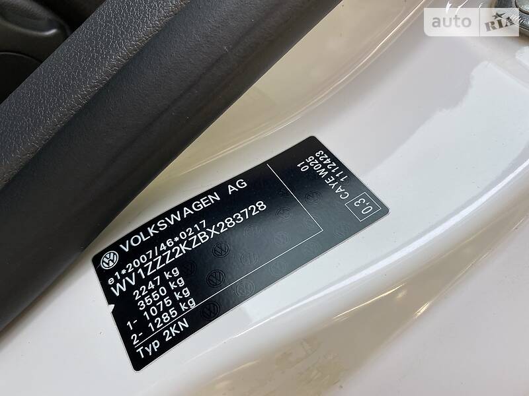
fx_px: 397
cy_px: 198
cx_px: 264
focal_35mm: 26
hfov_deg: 67.3
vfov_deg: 53.1
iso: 64
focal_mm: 4.2
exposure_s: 1/122
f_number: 1.8
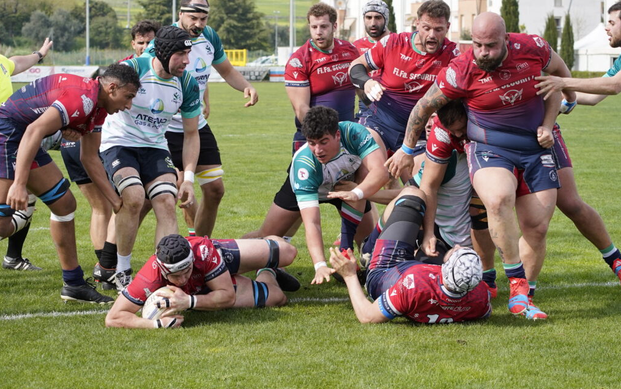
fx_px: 1828
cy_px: 185
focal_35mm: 108
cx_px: 310
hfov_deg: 19.3
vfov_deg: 12.1
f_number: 5.6
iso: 320
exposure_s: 1/1000
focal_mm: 70
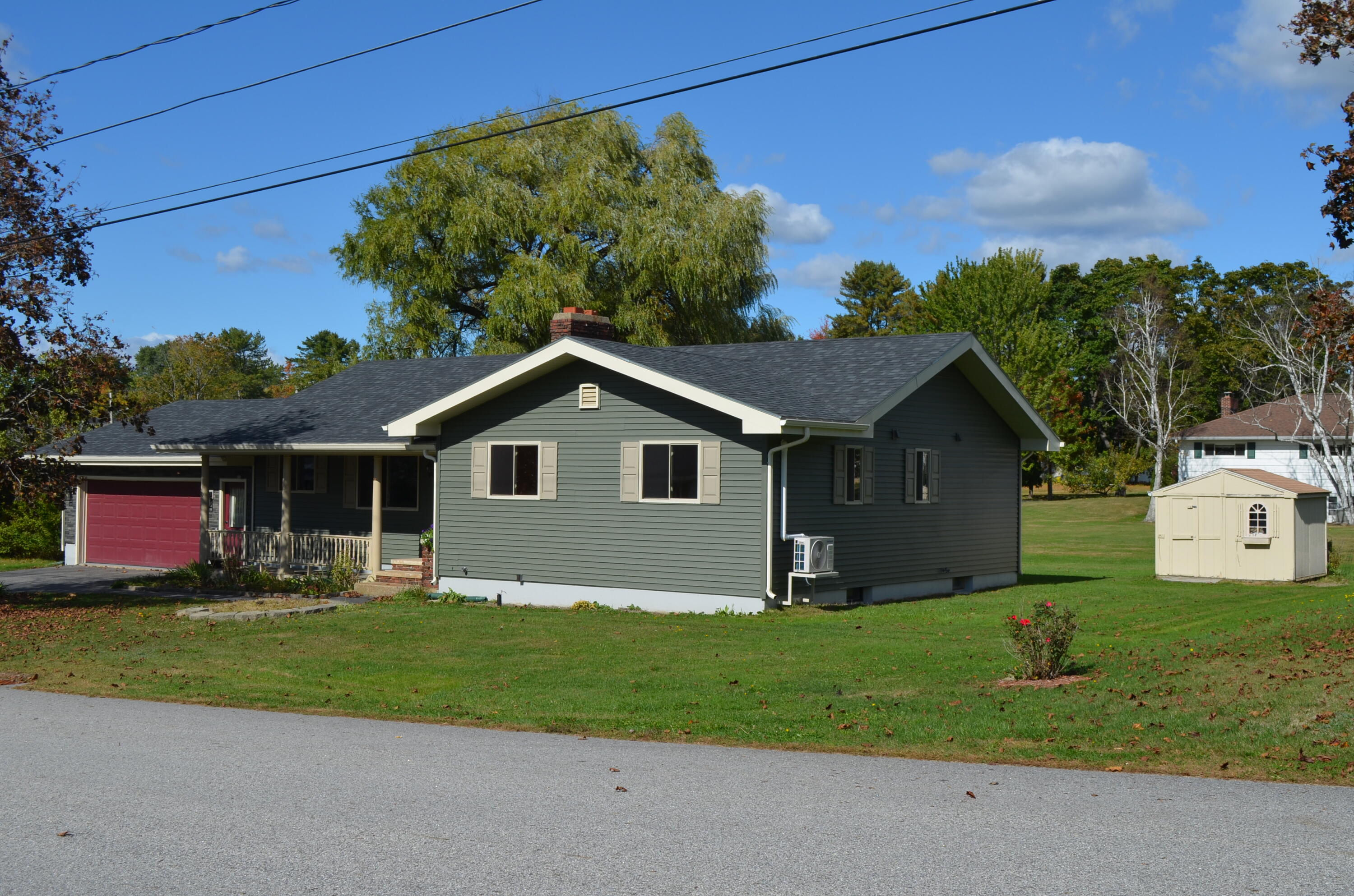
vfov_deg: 34.1
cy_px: 448
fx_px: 1464
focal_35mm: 39
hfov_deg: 49.6
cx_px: 677
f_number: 9
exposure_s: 1/320
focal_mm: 26
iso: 100
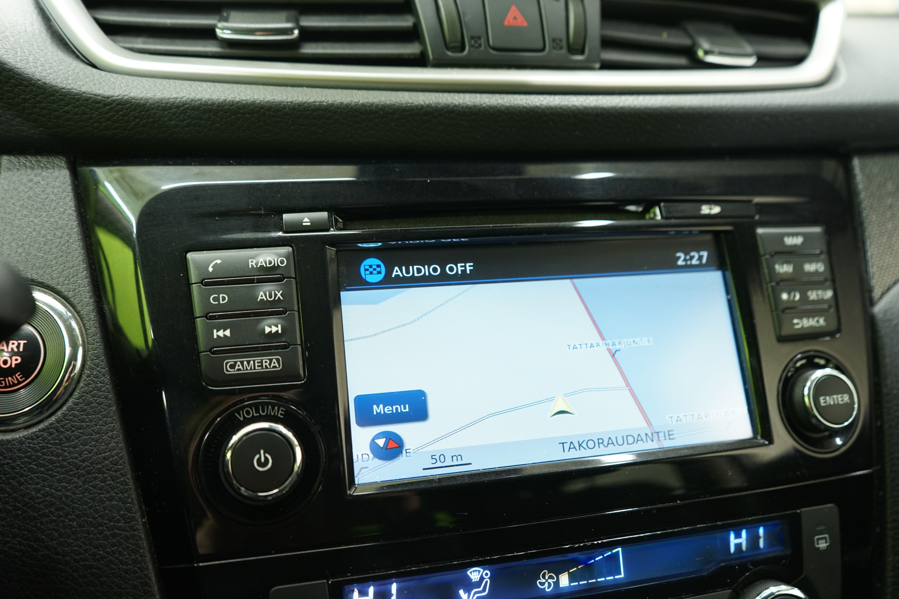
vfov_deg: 46.4
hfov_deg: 65.5
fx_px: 699
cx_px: 450
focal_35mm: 28
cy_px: 300
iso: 800
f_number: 3.5
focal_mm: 28
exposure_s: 1/13
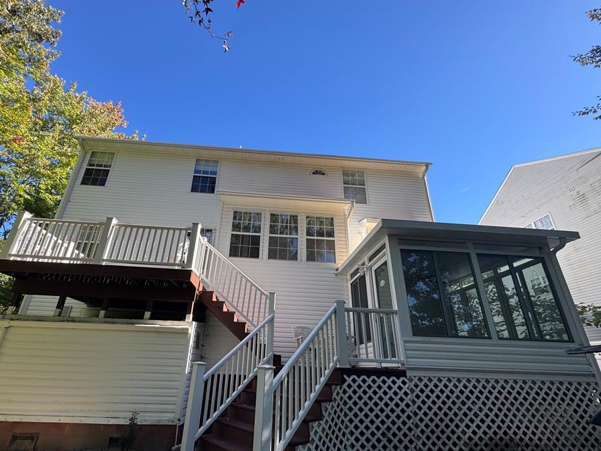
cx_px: 279
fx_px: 278
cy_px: 256
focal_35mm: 16
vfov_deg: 77.7
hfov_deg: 94.3
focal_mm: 2.22
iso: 40
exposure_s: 1/399
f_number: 2.2
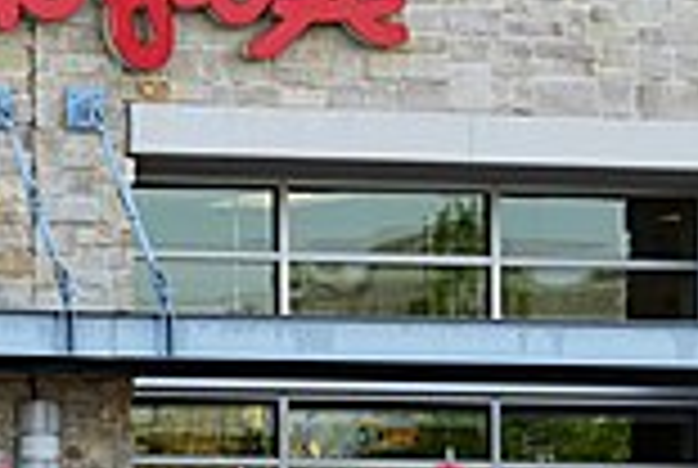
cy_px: 119
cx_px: -14
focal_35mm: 482
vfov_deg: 2.9
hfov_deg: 4.3
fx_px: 9363
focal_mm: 78
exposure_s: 1/125
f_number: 5
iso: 100
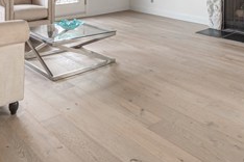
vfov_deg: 28.0
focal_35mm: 41
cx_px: 142
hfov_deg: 47.2
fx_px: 278
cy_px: -38
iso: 100
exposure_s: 1/60
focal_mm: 10
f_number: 7.1
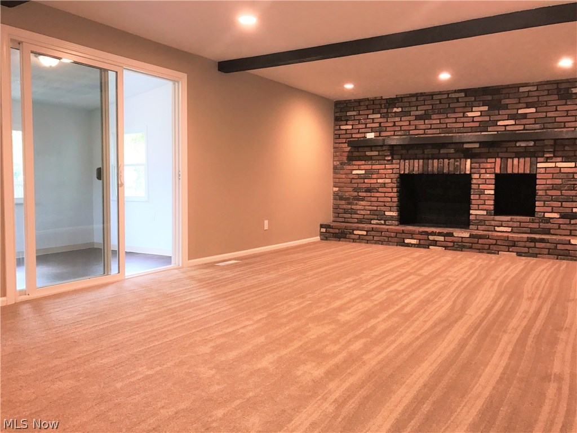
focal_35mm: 28
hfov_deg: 63.4
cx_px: 288
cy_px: 216
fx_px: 467
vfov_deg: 49.7
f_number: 1.8
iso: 40
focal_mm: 3.99
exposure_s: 1/30
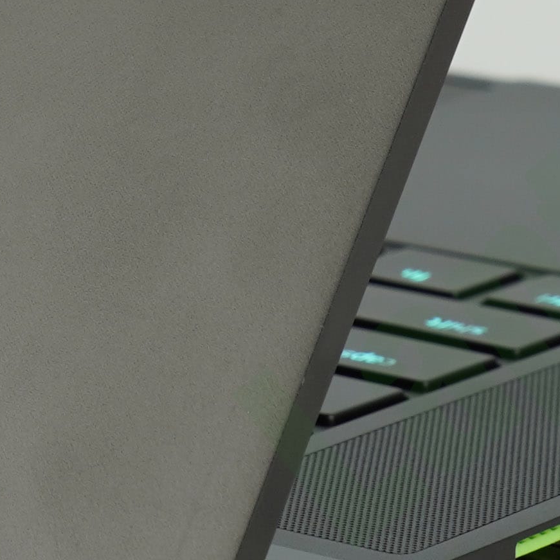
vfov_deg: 6.0
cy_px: -366
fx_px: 5306
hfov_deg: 6.0
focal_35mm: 290
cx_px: -364
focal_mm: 33
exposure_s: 1/20
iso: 100
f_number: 7.1
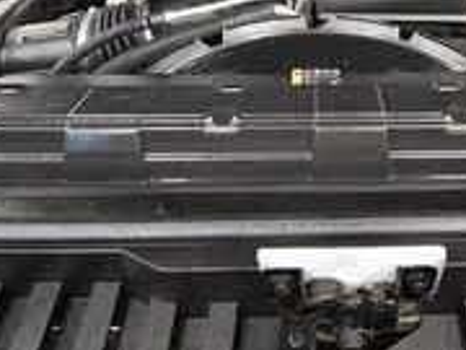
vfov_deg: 39.5
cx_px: 337
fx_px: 431
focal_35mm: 32
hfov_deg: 54.7
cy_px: 9
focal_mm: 10
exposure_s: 1/125
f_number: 4.5
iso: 2000
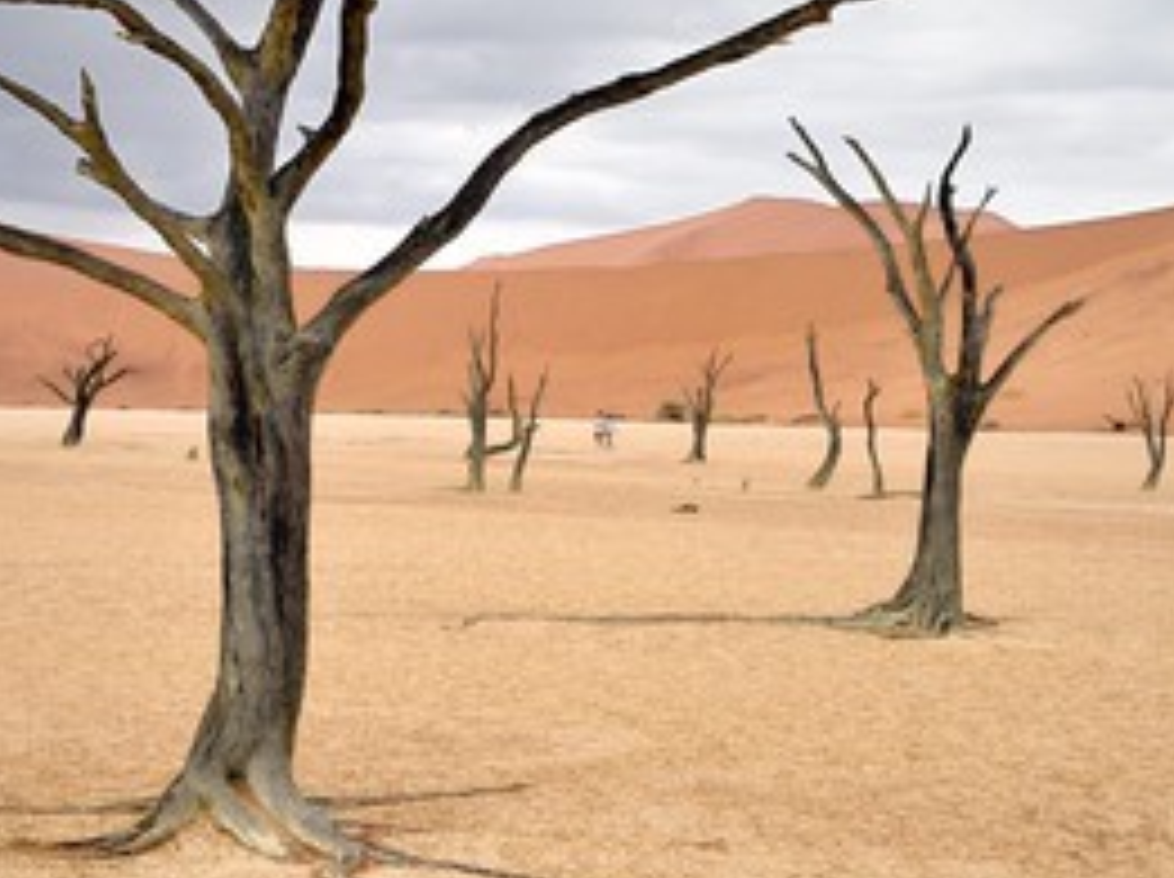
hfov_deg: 31.2
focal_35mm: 62
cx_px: 571
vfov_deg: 23.5
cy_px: 320
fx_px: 2100
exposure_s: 1/80
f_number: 11
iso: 100
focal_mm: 40
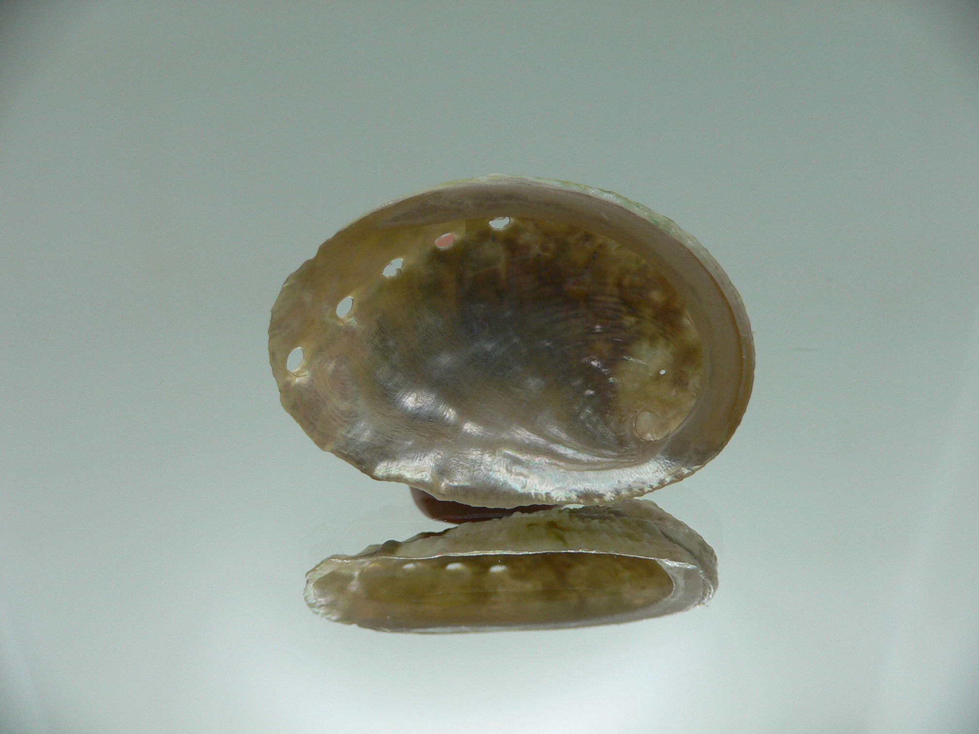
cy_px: 367
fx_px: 990
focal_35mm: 35
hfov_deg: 52.6
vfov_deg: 40.7
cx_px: 490
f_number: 2.8
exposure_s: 1/100
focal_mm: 4.6
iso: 80
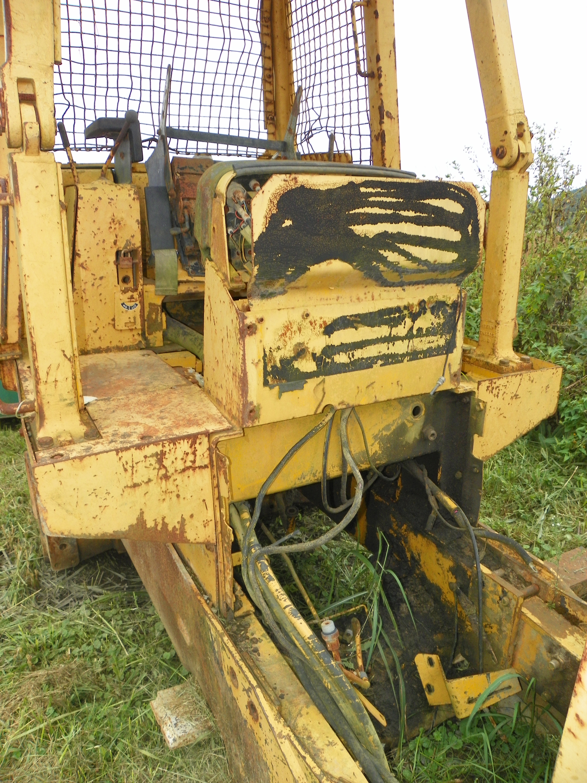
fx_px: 588
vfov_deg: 67.3
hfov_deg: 53.1
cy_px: 392
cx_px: 294
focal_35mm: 26
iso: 64
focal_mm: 4.6
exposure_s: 1/200
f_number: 3.5
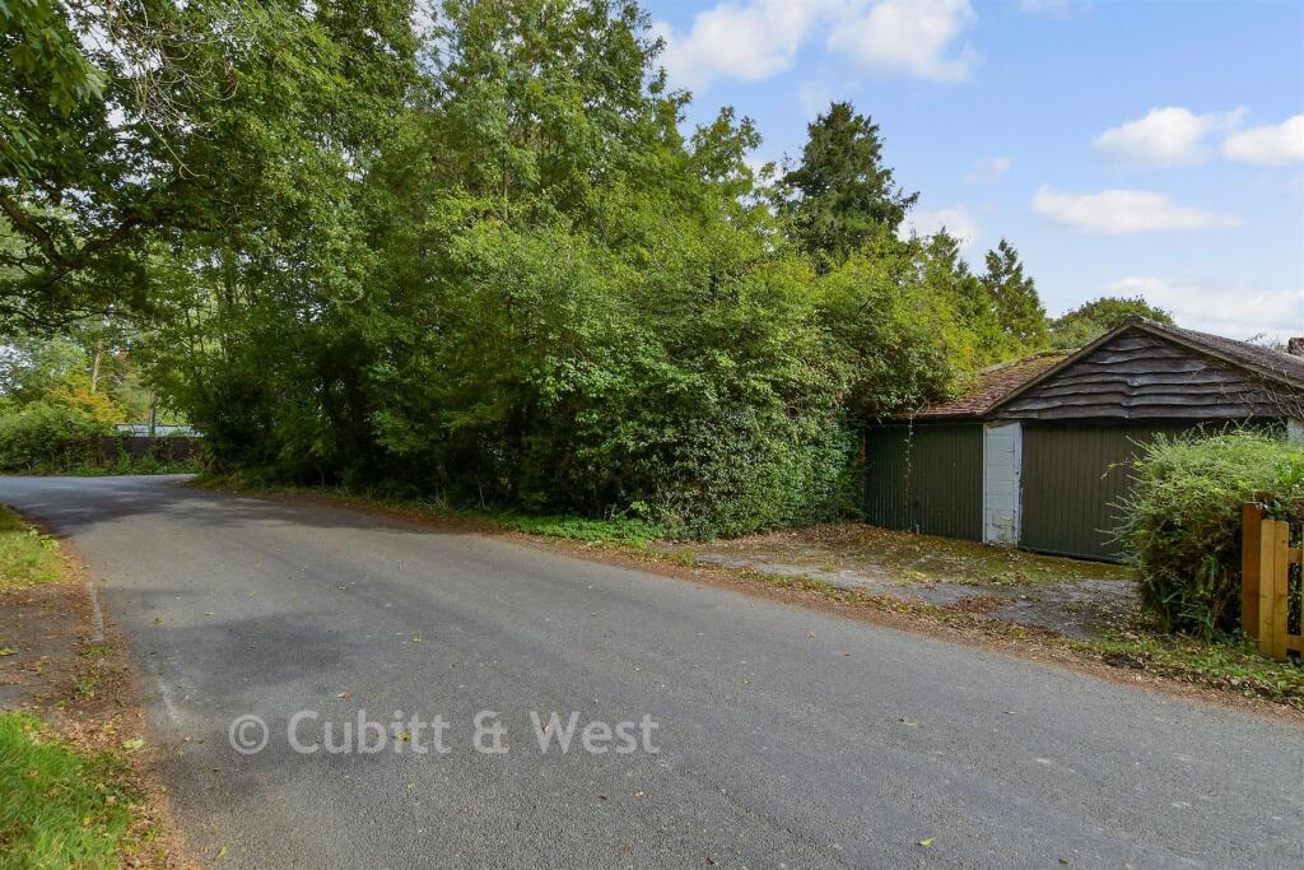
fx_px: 688
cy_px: 435
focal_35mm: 19
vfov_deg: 64.6
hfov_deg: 86.9
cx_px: 652
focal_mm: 13
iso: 200
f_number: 8
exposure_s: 1/400
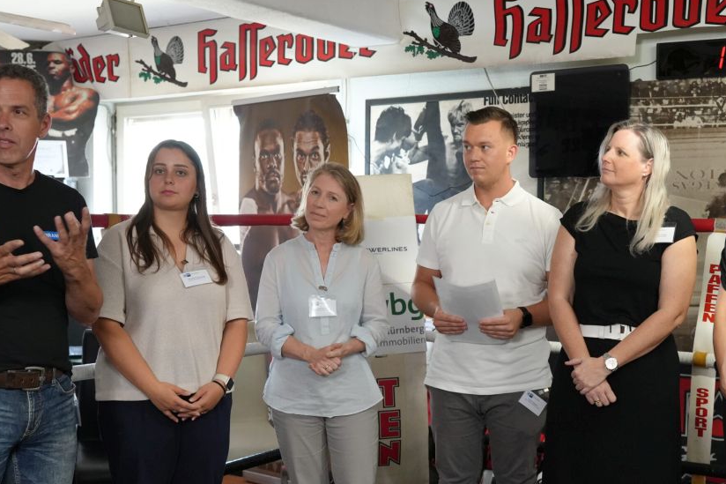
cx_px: 435
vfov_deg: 26.4
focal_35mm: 51
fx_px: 1028
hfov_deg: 38.7
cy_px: 315
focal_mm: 35
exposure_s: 1/160
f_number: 4
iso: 4000
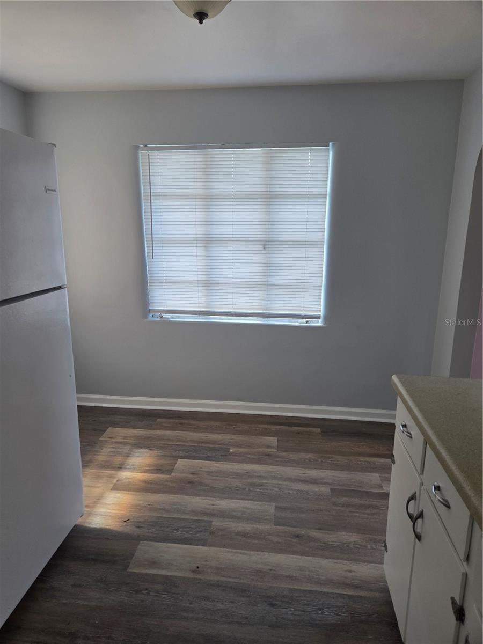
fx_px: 428
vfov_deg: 73.9
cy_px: 322
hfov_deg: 58.9
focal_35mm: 23
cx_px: 242
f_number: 1.8
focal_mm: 5.4
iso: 80
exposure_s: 1/120
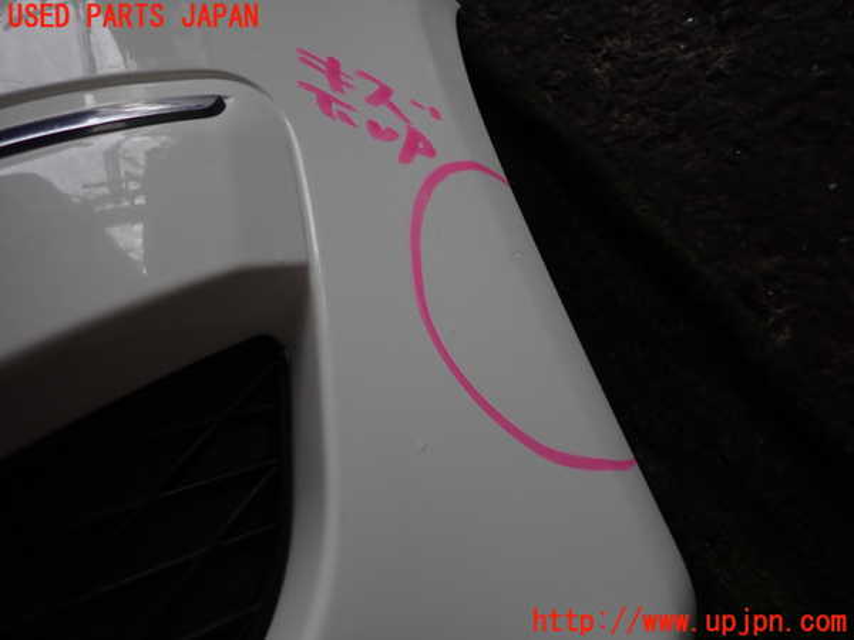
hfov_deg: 69.4
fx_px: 617
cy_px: 320
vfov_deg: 54.9
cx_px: 427
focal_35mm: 25
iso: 100
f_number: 2
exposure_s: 1/60
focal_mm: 4.5
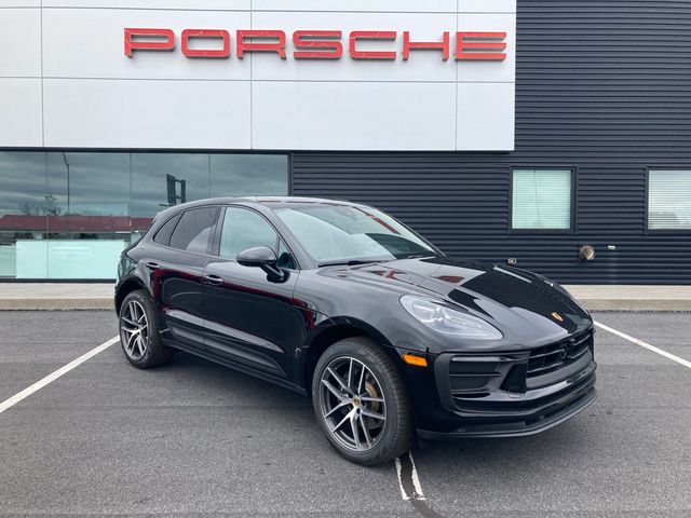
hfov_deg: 63.4
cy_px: 259
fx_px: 559
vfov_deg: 49.7
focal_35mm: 28
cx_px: 346
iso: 20
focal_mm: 3.99
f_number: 1.8
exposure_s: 1/425
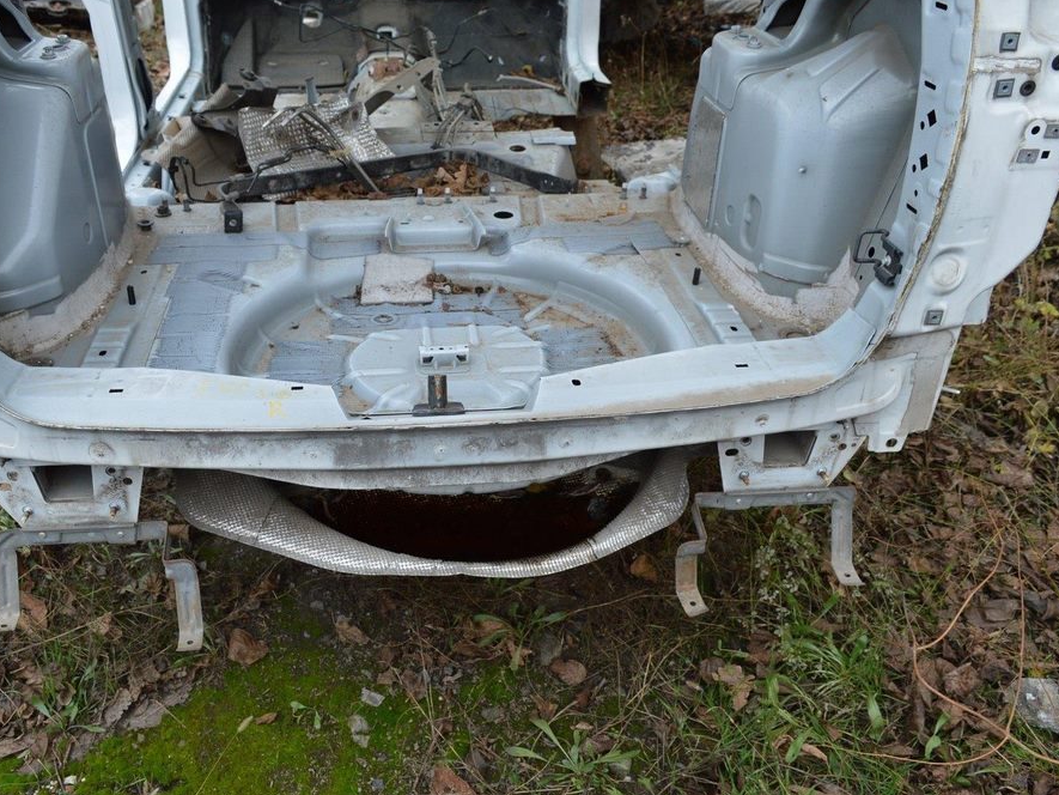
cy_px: 404
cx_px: 454
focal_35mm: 30
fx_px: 918
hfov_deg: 59.7
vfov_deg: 46.8
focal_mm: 18
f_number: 5.6
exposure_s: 1/125
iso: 400
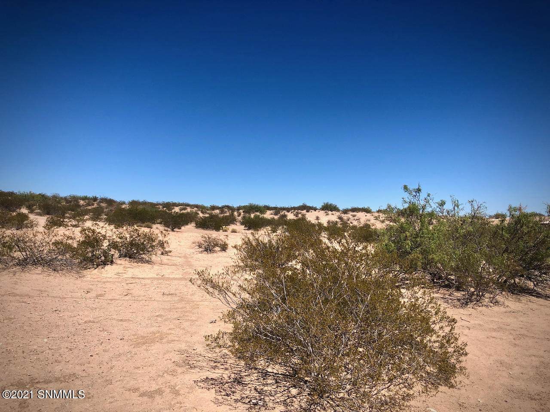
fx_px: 445
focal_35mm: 28
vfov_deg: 49.7
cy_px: 206
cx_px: 275
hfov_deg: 63.4
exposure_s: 1/3040
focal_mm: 4
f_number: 1.8
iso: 20
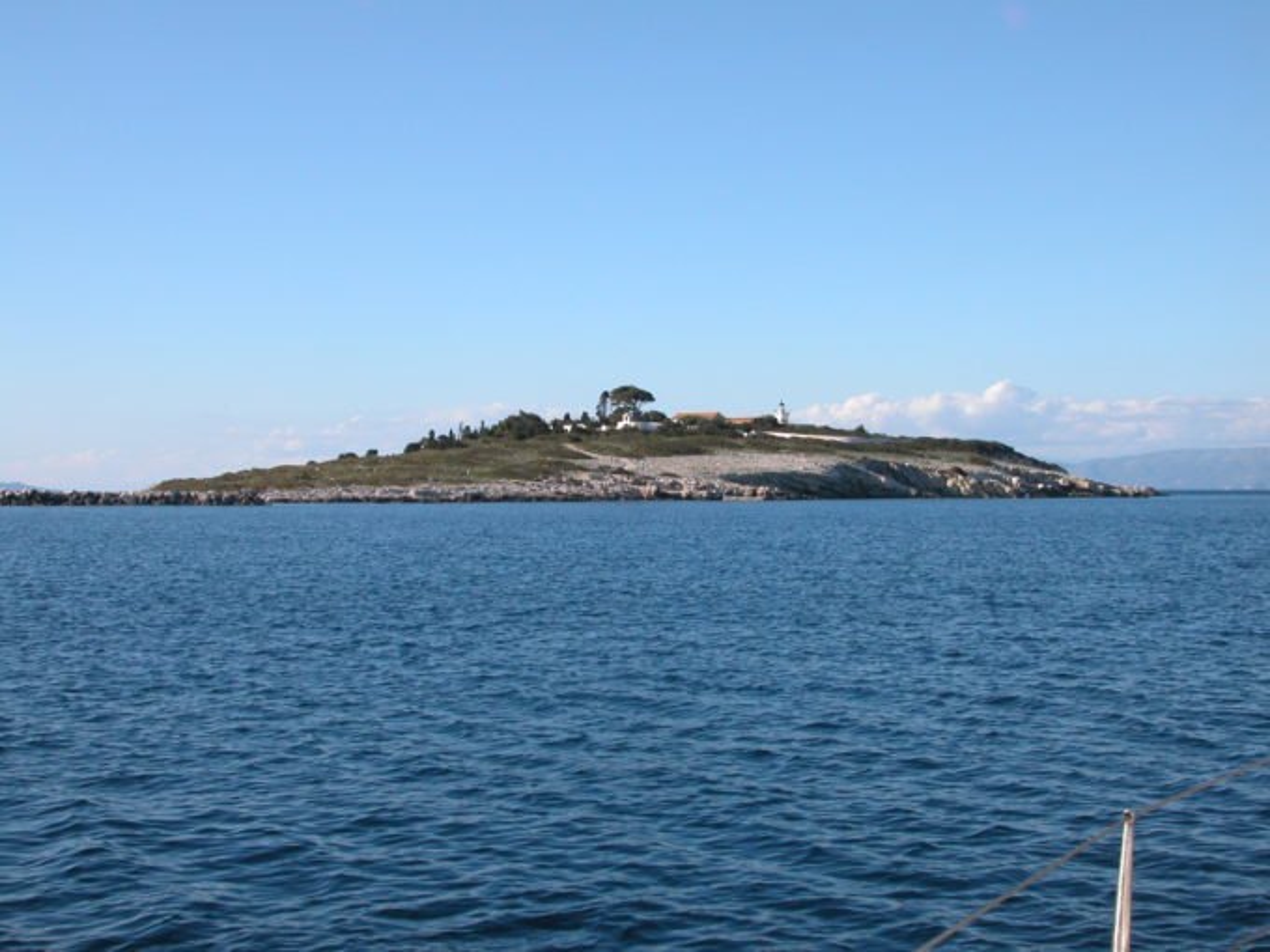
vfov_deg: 27.0
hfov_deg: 35.5
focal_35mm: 54
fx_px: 1981
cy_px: 476
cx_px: 635
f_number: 6.2
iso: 100
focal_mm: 13.7
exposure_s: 1/358
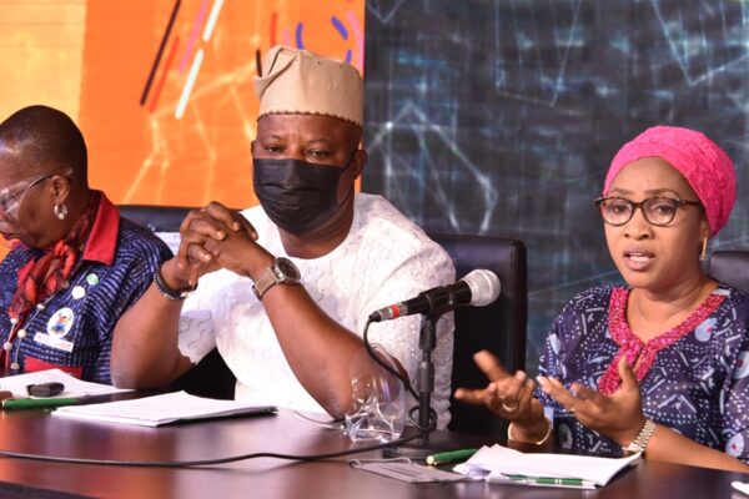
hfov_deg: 16.4
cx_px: 374
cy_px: 250
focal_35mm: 125
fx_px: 2600
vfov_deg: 11.0
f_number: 7.1
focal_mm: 125
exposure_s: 1/100
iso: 2500
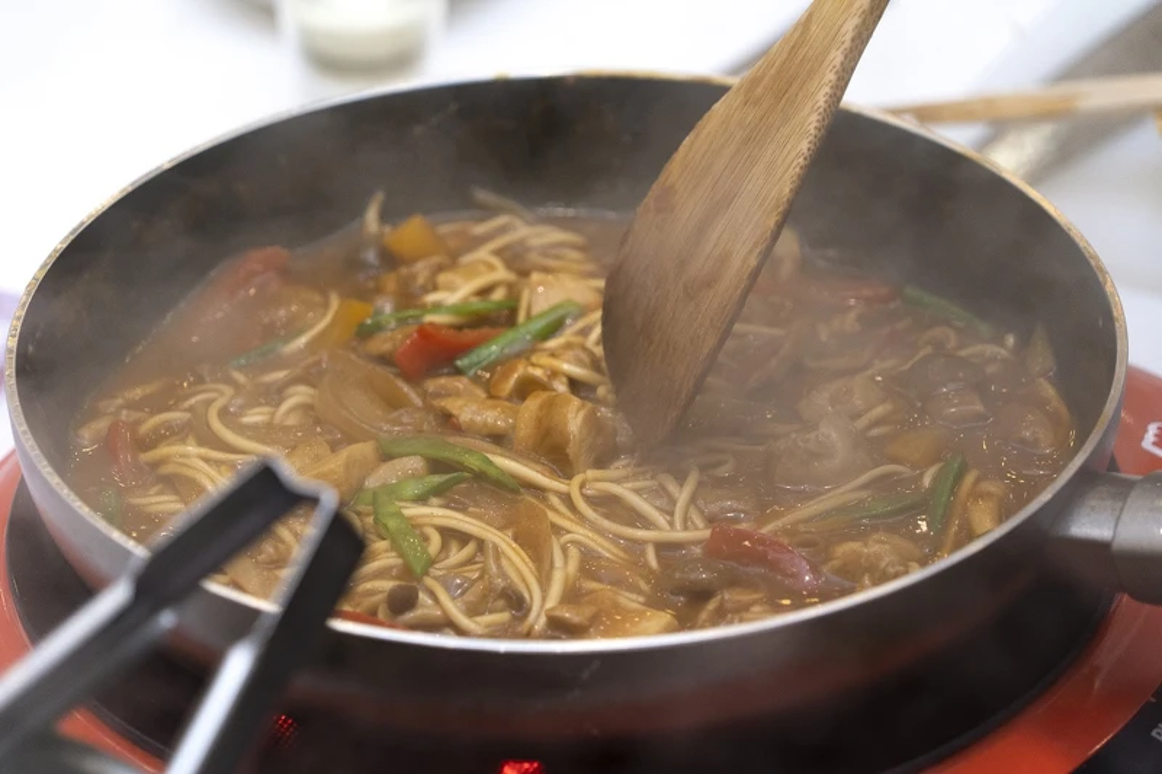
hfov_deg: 8.6
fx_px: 7745
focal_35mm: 240
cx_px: 581
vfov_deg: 5.7
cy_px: 387
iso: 2000
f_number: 6.3
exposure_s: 1/200
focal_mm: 240
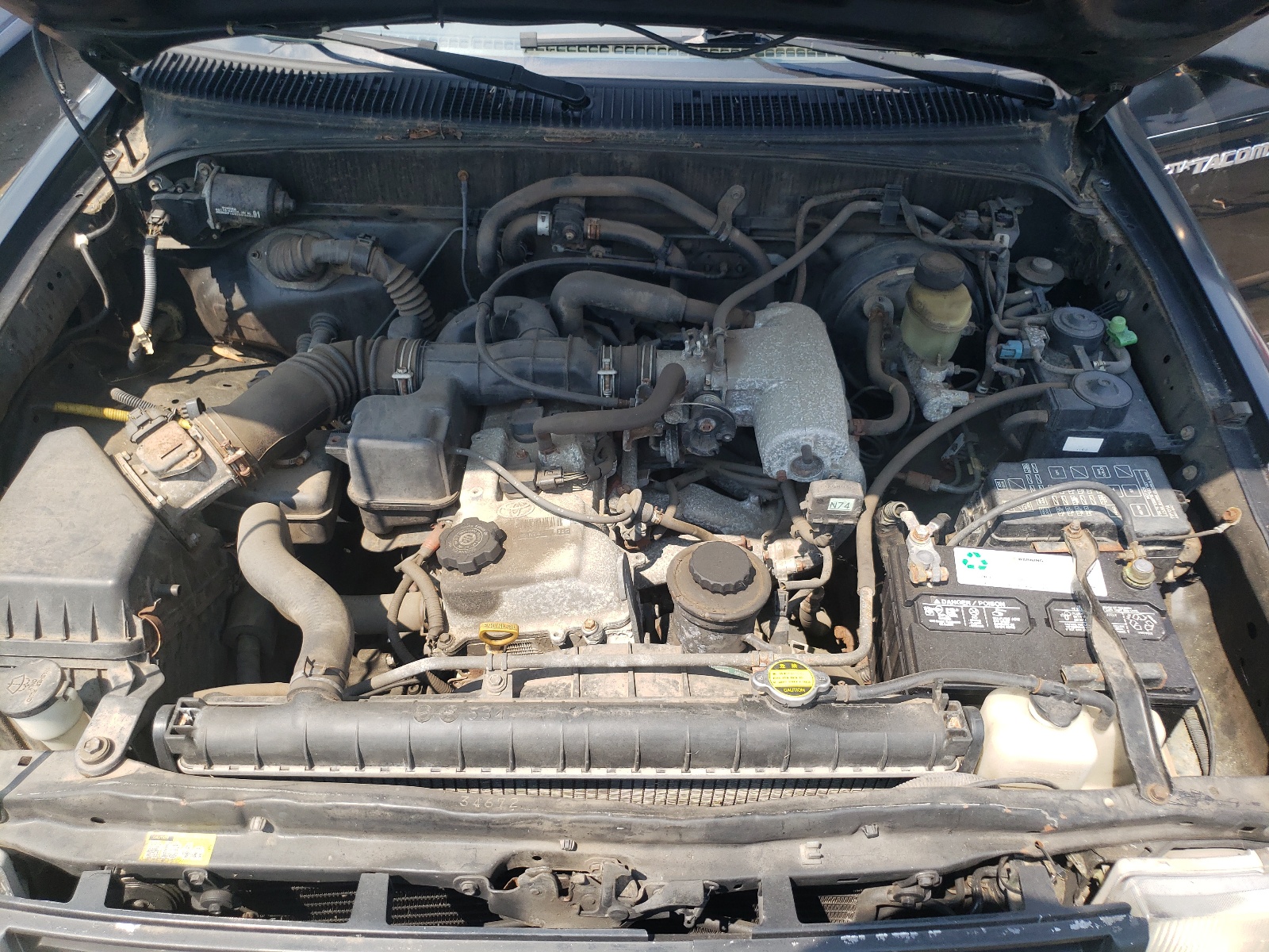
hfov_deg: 67.3
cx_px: 634
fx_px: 953
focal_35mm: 26
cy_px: 476
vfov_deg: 53.1
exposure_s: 1/1000
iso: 50
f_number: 1.5
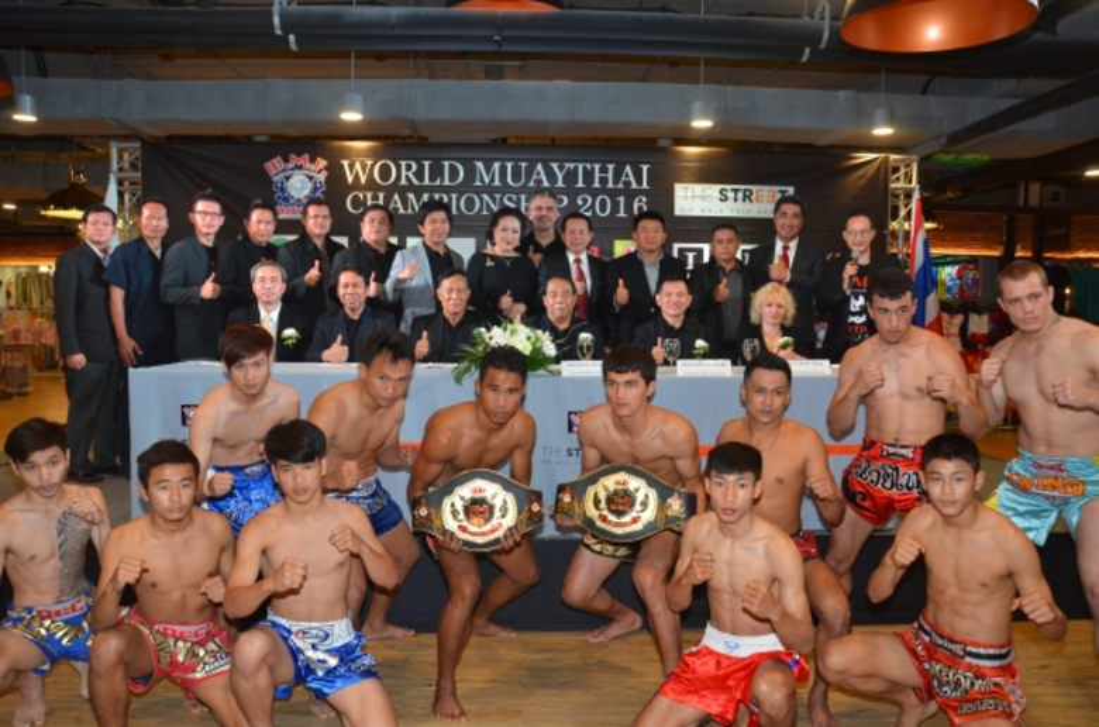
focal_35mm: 60
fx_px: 1827
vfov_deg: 22.5
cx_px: 550
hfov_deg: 33.5
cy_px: 364
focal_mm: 40
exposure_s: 1/60
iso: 500
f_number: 6.3
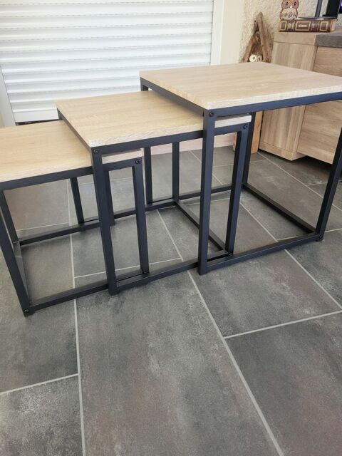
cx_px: 171
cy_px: 228
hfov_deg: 53.1
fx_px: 343
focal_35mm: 26
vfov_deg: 67.3
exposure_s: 1/120
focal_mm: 5.4
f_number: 1.8
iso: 250
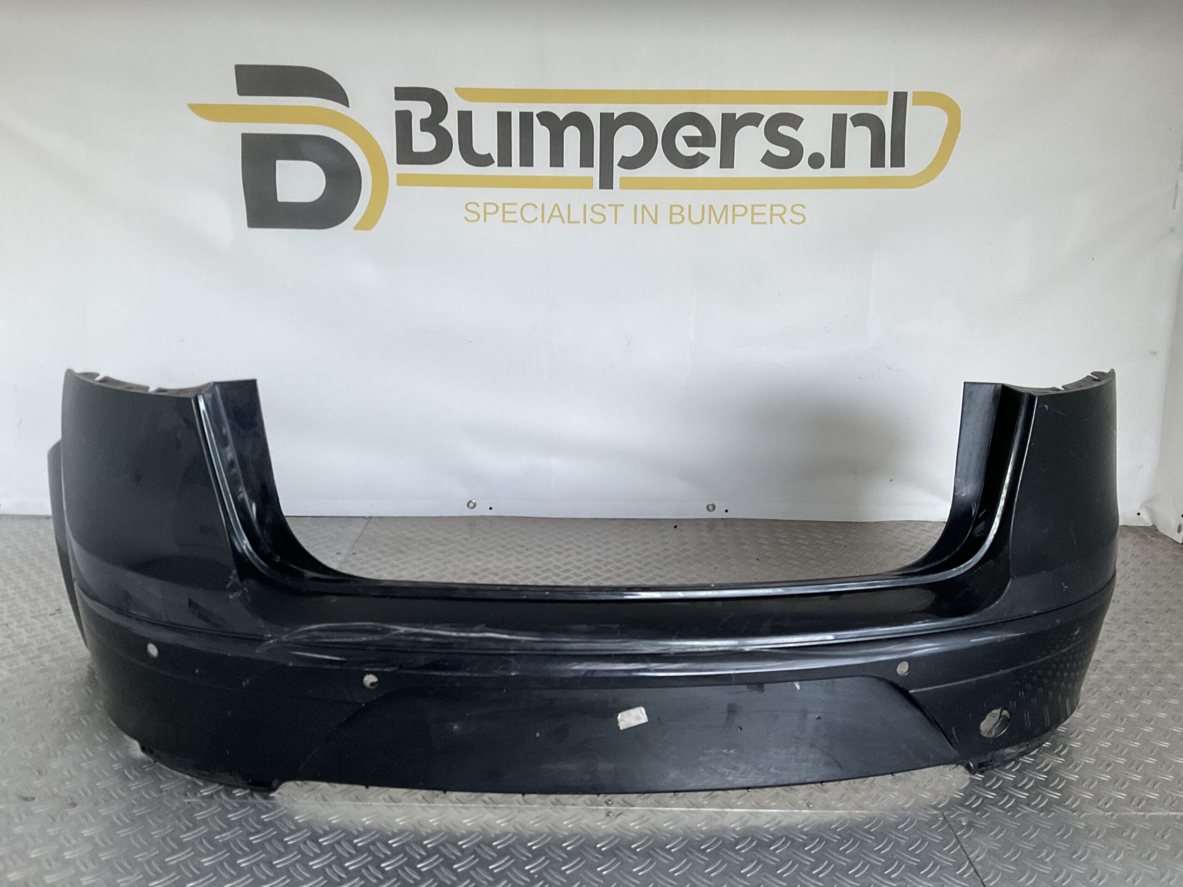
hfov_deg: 61.7
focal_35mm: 29
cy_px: 444
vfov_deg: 48.2
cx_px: 592
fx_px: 991
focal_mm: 3
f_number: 1.8
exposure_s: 1/50
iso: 64
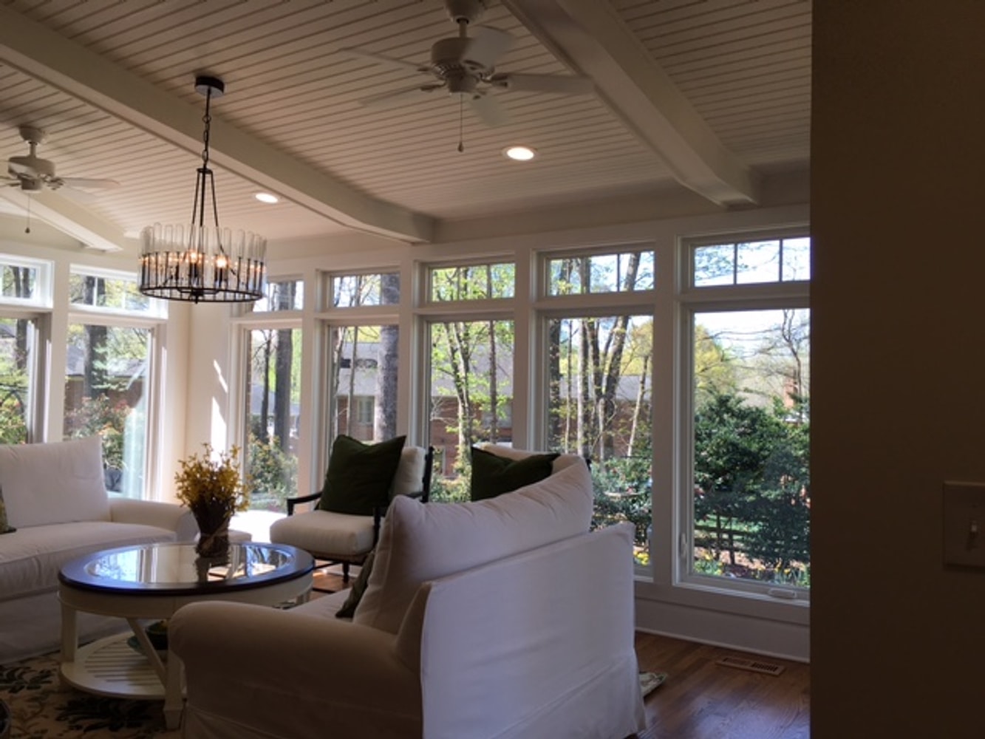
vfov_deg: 48.2
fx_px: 825
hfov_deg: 61.7
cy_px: 370
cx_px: 492
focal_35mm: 29
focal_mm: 4.15
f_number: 2.2
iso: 25
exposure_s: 1/149
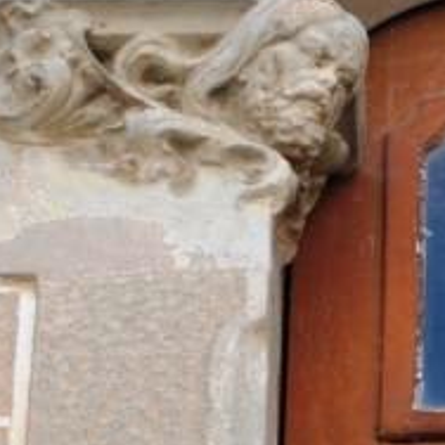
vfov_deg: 3.4
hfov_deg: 3.4
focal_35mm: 514
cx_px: 769
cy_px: 148
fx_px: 7473
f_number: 8
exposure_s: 1/250
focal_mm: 95
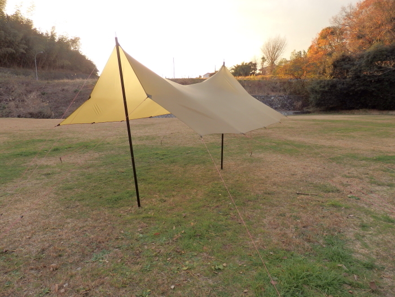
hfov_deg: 69.4
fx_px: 285
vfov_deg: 54.9
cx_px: 198
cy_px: 148
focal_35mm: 25
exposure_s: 1/200
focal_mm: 4.5
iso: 125
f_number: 3
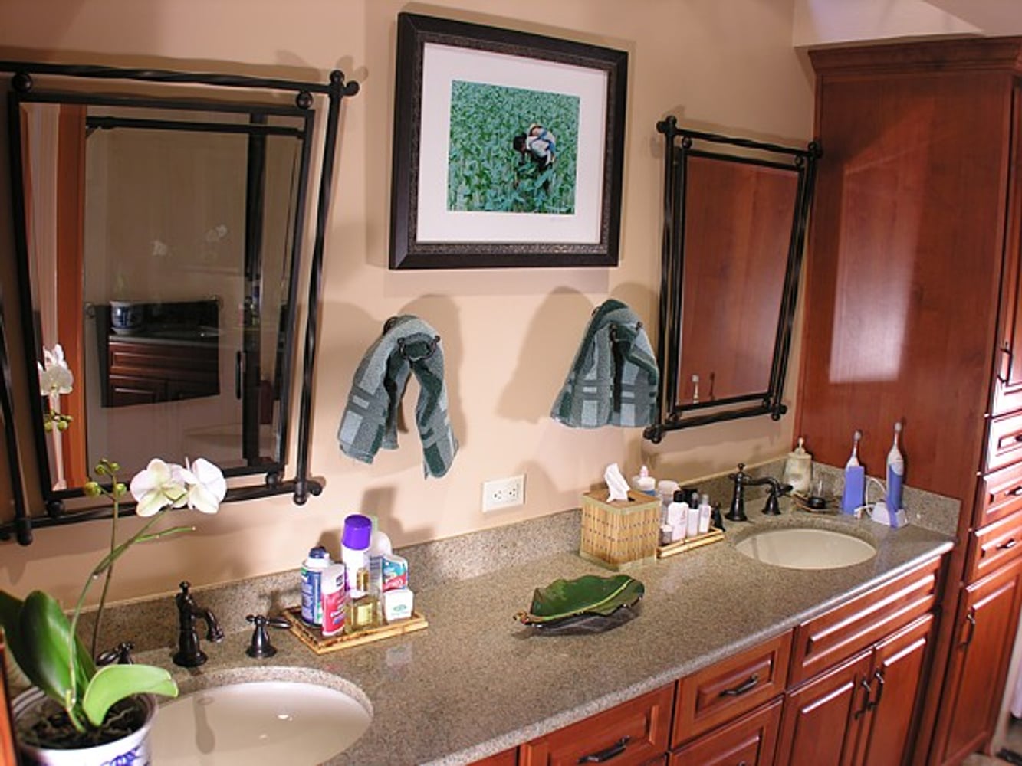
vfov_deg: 36.0
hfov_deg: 46.8
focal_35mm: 40
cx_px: 511
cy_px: 383
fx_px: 1181
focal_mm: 10.2
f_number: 2.9
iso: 50
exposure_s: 1/32.2
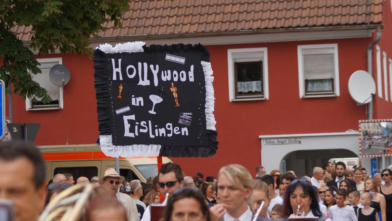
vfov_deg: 8.3
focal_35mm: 147
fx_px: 1528
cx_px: 190
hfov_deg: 14.6
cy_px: 134
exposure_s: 1/320
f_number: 4.5
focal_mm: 90
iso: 100
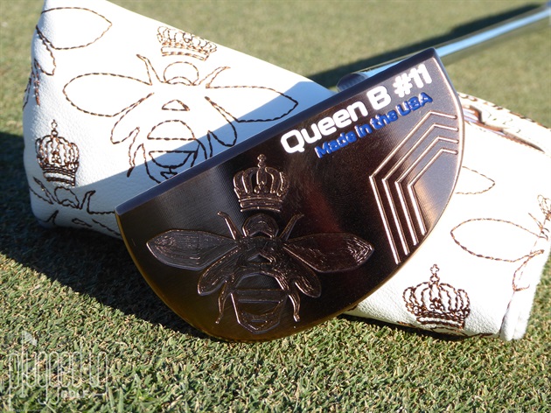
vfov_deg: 19.6
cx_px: 276
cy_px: 206
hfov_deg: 26.0
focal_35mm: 75
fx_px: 1193
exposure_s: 1/250
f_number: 4.5
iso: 80
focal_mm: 12.5
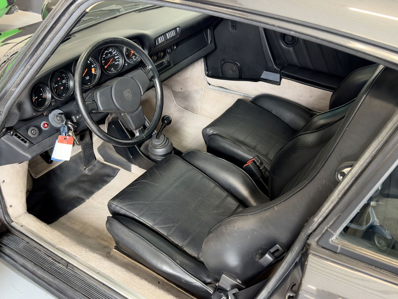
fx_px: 402
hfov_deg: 52.6
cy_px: 150
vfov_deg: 40.7
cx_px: 199
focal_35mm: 35
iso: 500
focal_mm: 6.76
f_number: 1.78
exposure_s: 1/33
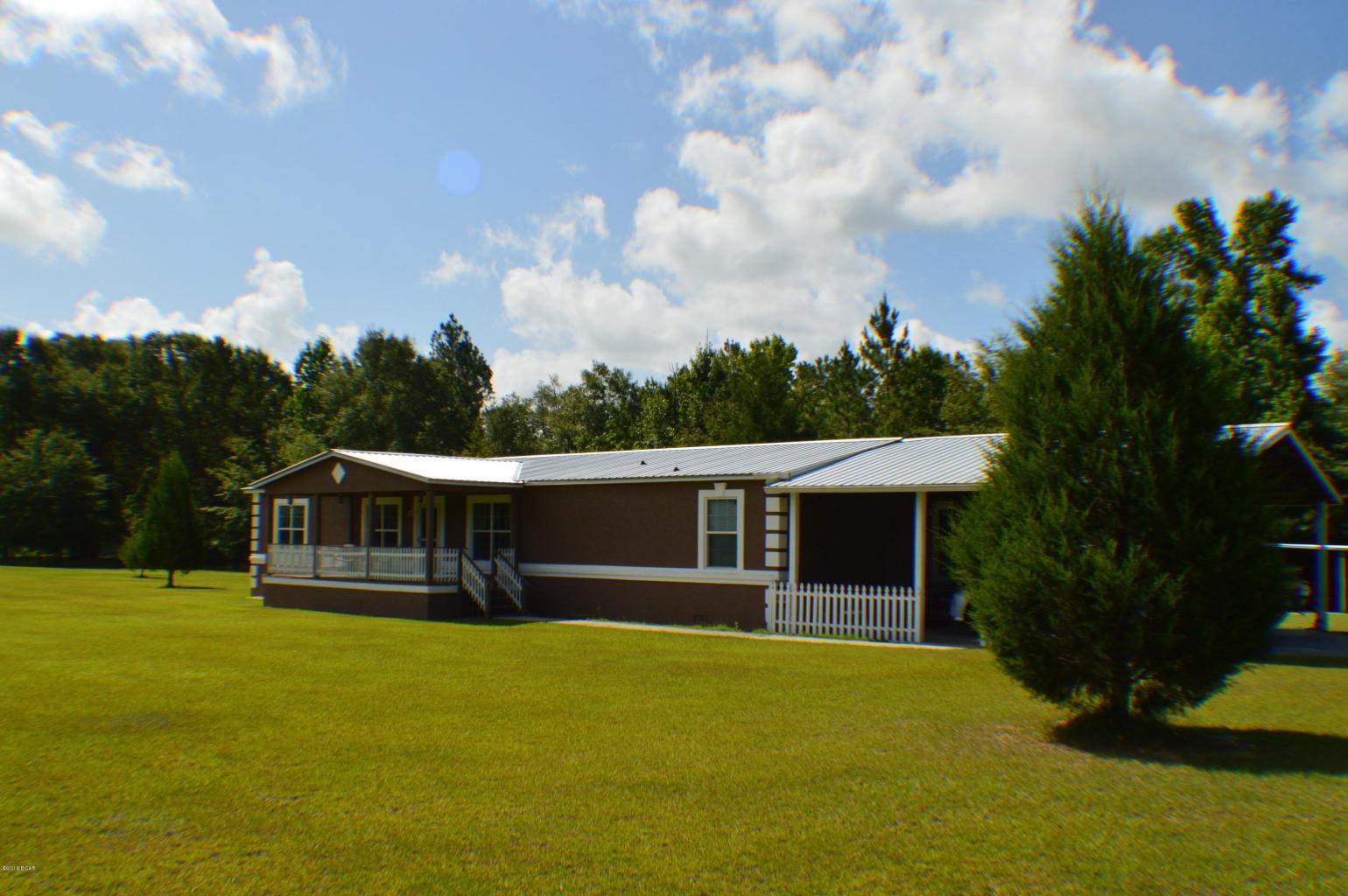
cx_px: 674
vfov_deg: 34.1
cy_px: 448
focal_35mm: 39
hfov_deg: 49.6
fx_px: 1459
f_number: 11
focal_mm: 26
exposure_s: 1/400
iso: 400
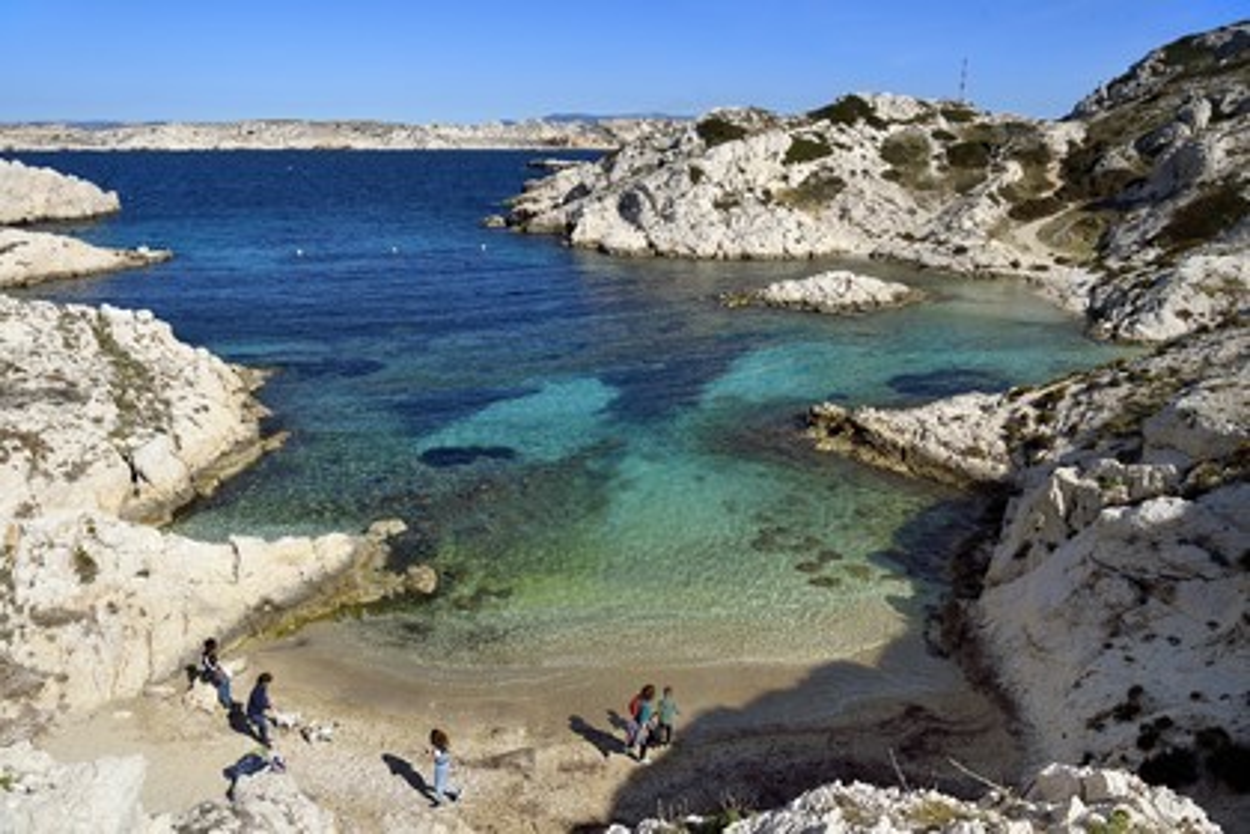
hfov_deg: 73.7
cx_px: 625
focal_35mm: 24
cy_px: 417
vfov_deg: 53.1
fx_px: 833
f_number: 10
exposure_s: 1/400
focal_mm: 24
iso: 200
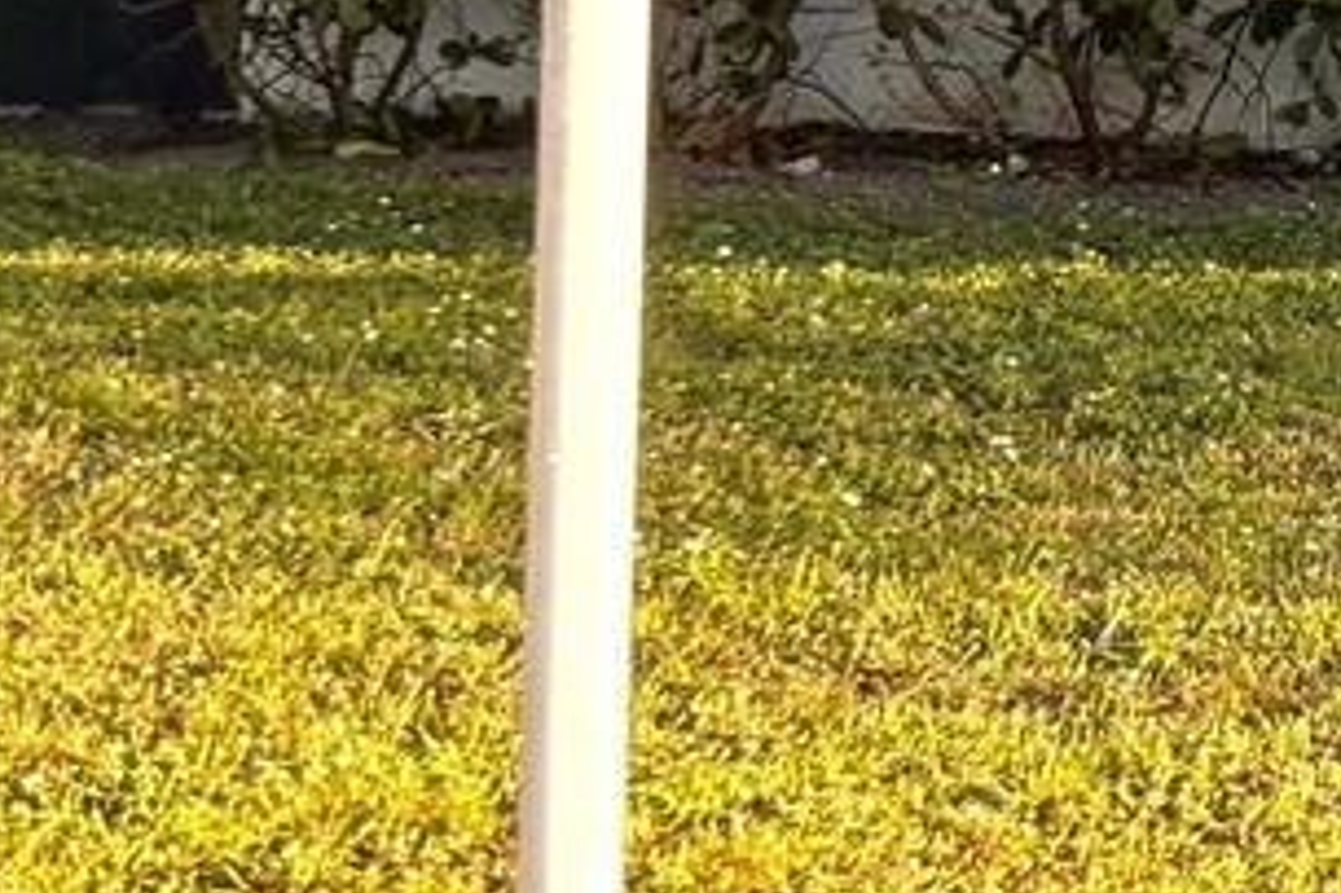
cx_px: 3108
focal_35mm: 142
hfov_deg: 12.0
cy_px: -642
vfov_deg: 9.3
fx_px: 5286
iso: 50
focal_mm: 5.96
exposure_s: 1/374
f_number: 1.6
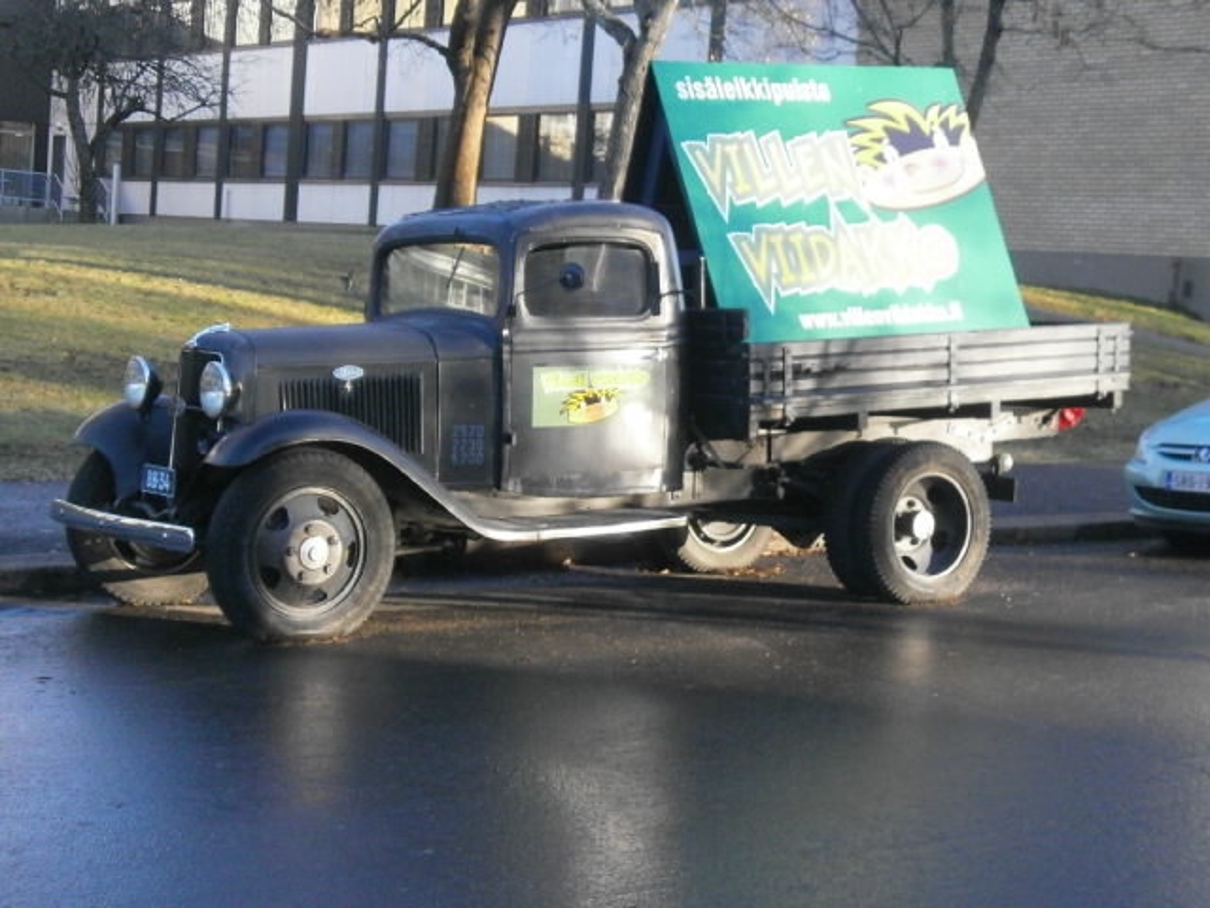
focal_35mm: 63
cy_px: 454
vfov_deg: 23.3
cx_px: 605
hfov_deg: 30.7
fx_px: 2202
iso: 500
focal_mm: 11.1
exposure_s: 1/250
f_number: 4.6
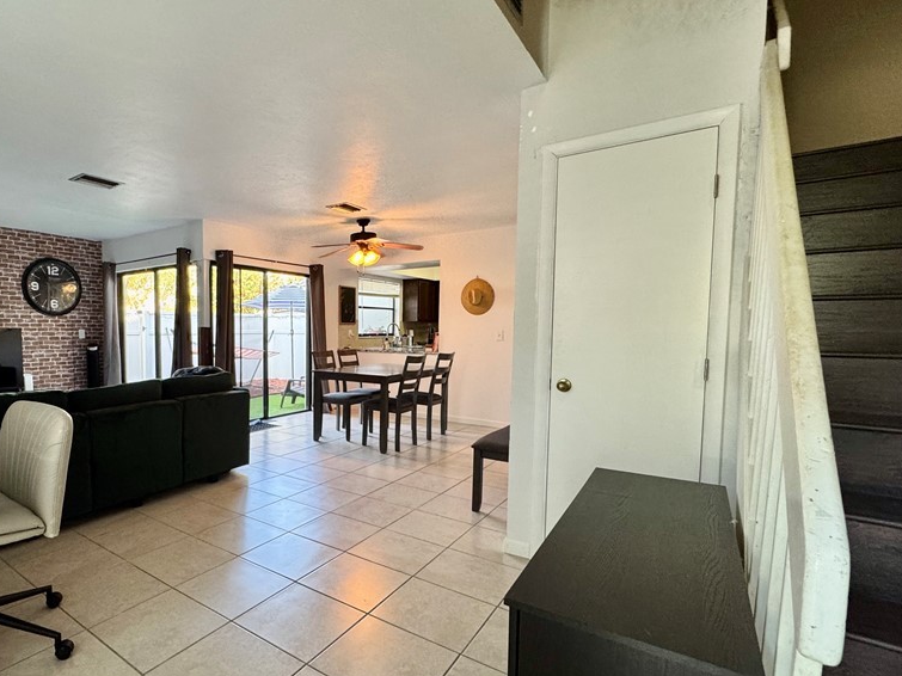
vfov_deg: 68.6
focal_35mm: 19
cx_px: 308
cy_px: 363
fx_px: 495
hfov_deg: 82.1
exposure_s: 1/60
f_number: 2.2
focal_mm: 2.22
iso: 200
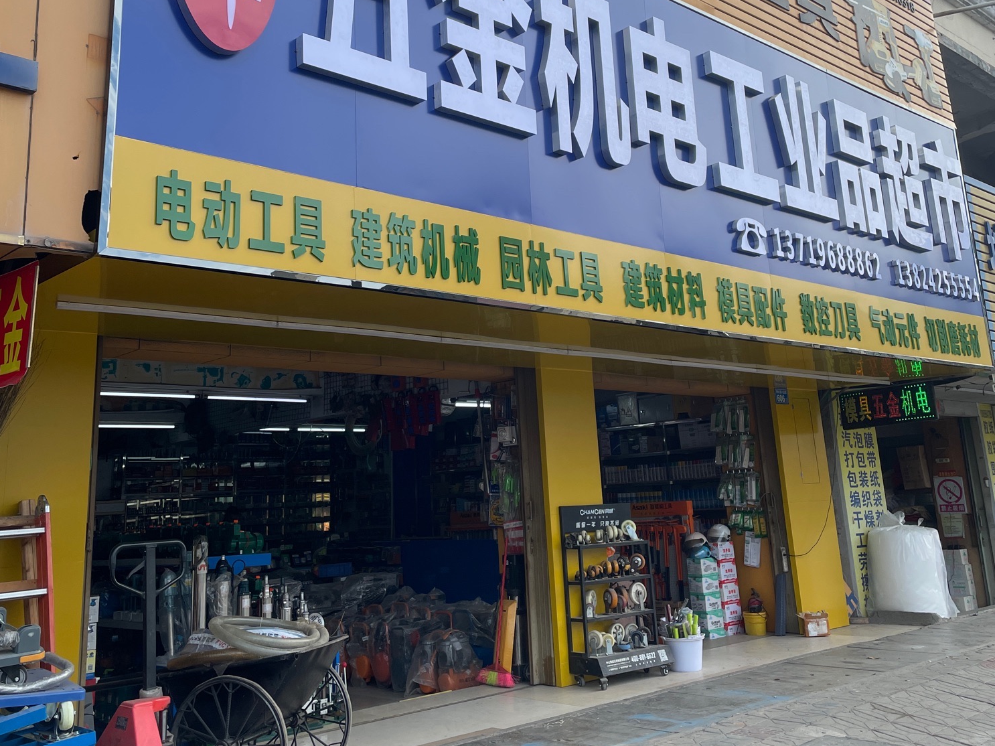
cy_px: 256
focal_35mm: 35
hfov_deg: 52.6
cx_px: 498
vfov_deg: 40.3
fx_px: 1006
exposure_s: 1/979
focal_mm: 4.2
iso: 32
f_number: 1.6
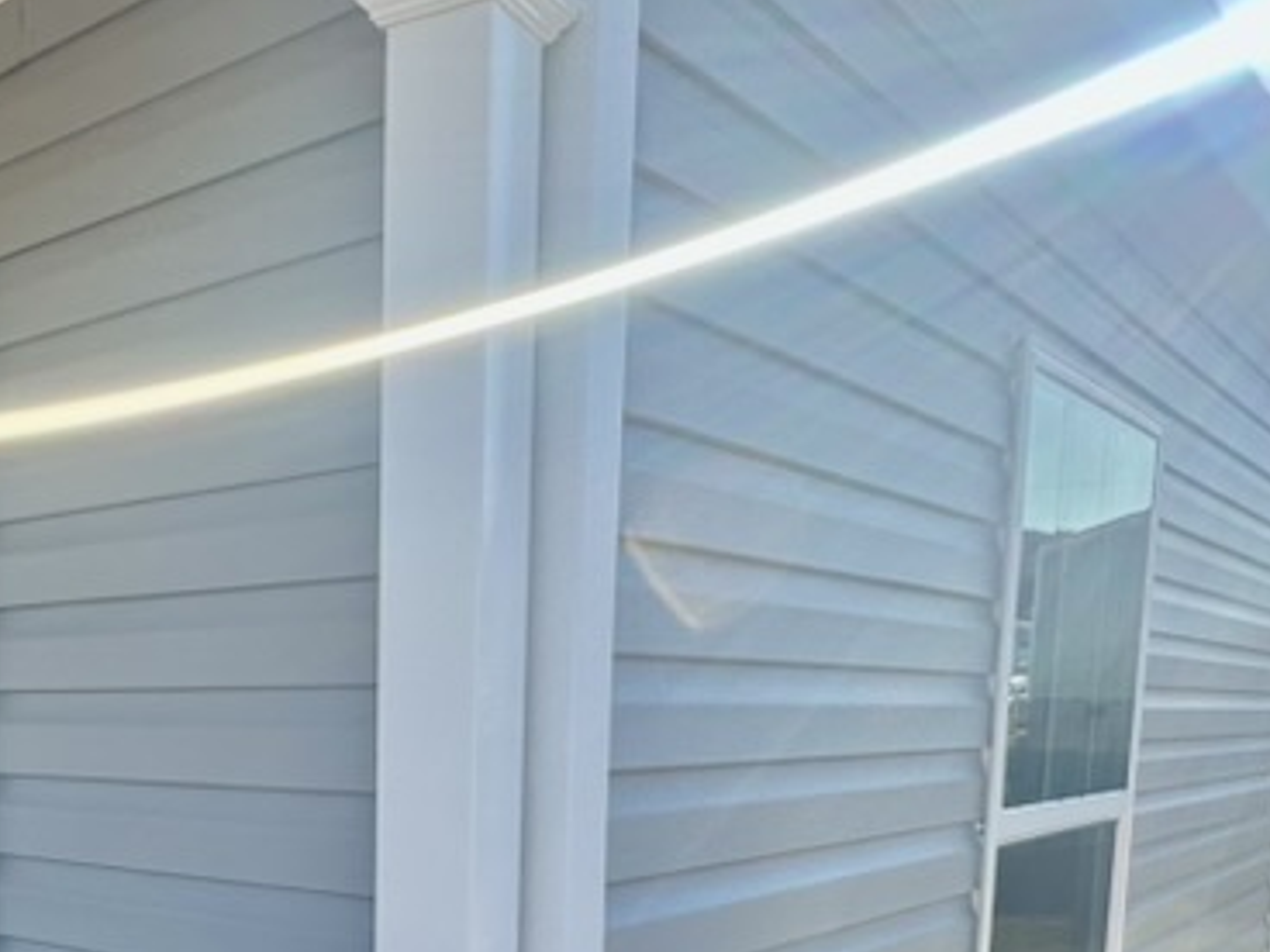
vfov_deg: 34.2
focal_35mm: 39
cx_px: 235
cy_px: 904
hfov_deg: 45.2
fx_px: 1431
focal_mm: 2.22
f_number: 2.2
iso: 50
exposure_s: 1/1114
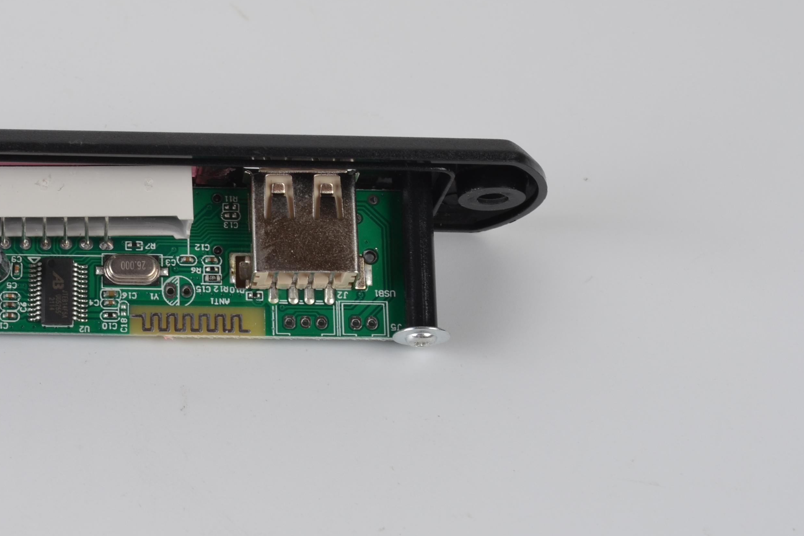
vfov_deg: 15.3
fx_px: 1988
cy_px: 208
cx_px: 79
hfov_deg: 22.3
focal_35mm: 89
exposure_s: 1/100
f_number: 11
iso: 100
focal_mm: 32
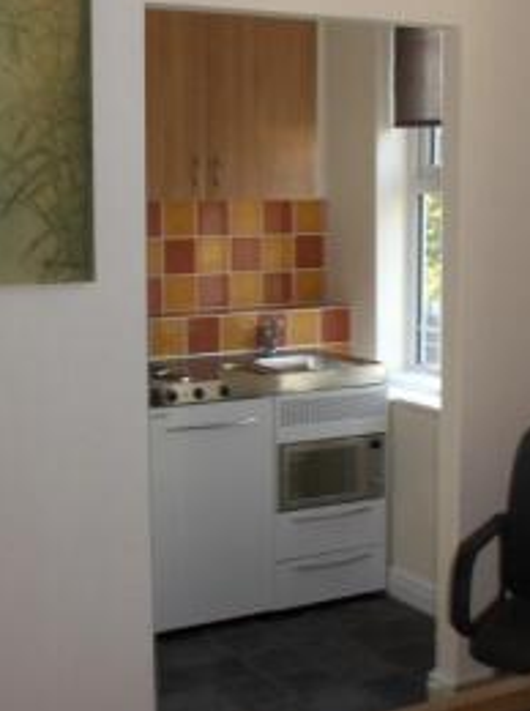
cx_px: 306
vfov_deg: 40.5
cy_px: 346
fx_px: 963
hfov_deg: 30.7
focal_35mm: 47
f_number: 2.8
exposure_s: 1/60
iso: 83
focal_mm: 5.8
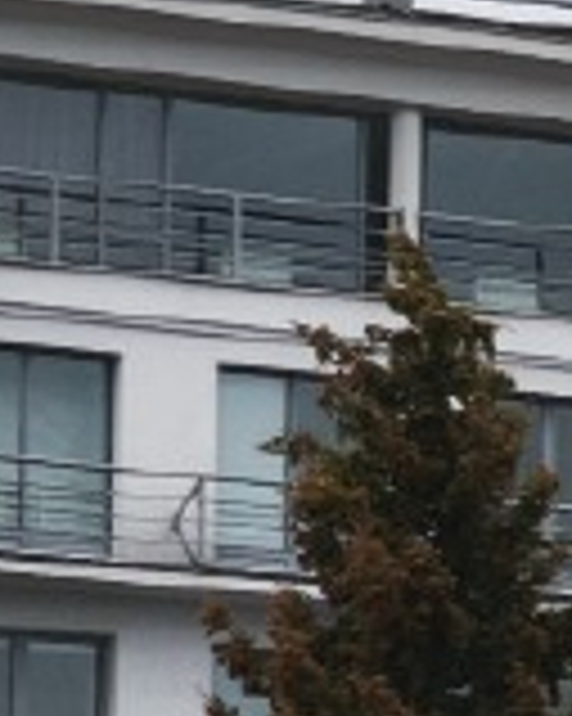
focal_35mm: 399
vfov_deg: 4.8
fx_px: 8451
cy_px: -144
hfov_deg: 3.8
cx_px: 1031
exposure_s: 1/100
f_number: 1.9
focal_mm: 7.1
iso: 64
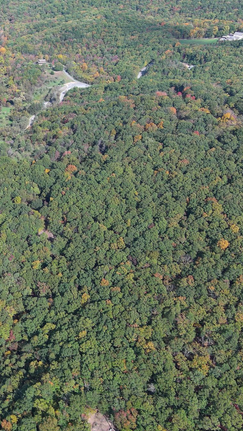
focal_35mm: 46
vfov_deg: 44.6
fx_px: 527
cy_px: 214
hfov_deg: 23.5
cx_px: -56
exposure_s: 1/564
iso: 100
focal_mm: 10.57
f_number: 2.8
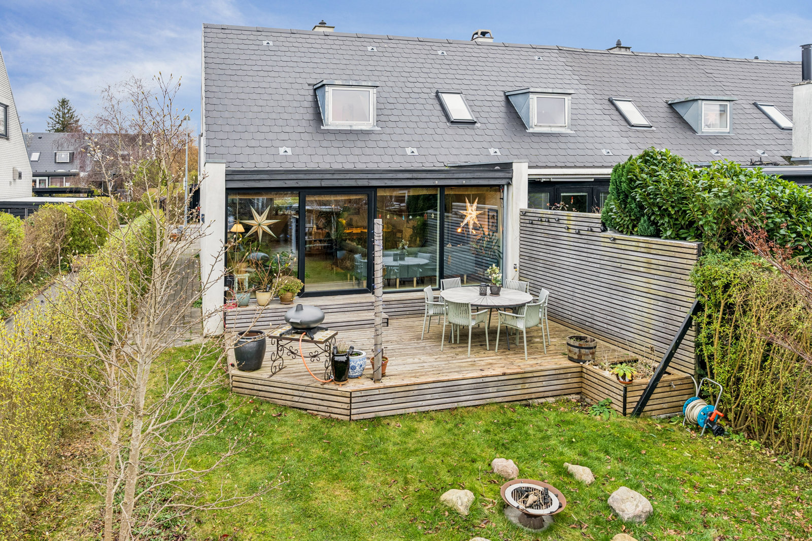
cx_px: 406
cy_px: 270
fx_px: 496
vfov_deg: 57.2
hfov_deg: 78.6
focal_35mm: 22
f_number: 6.7
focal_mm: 22
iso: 320
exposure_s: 1/30
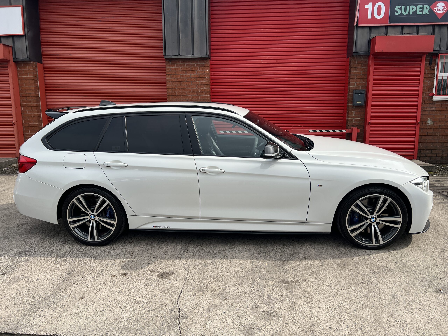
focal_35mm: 26
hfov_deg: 67.3
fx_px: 336
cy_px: 168
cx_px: 224
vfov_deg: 53.1
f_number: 1.5
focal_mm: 5.7
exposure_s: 1/3460
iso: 50
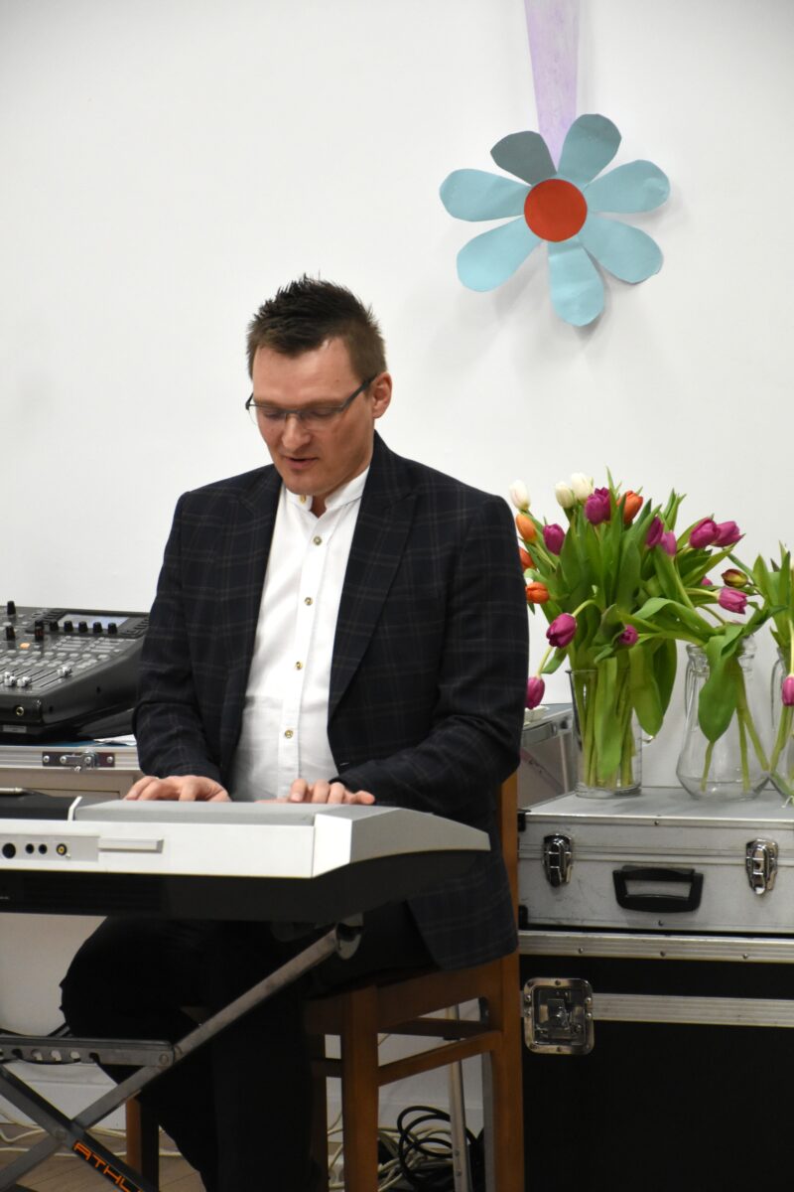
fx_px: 4714
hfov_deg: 9.6
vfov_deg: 14.4
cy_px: 596
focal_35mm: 142
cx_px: 397
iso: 3200
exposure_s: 1/125
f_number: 5.3
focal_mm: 95
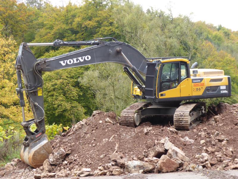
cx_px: 119
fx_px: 516
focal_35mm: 75
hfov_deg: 26.0
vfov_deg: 19.6
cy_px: 90
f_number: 4.5
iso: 160
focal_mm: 12.5
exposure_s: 1/60
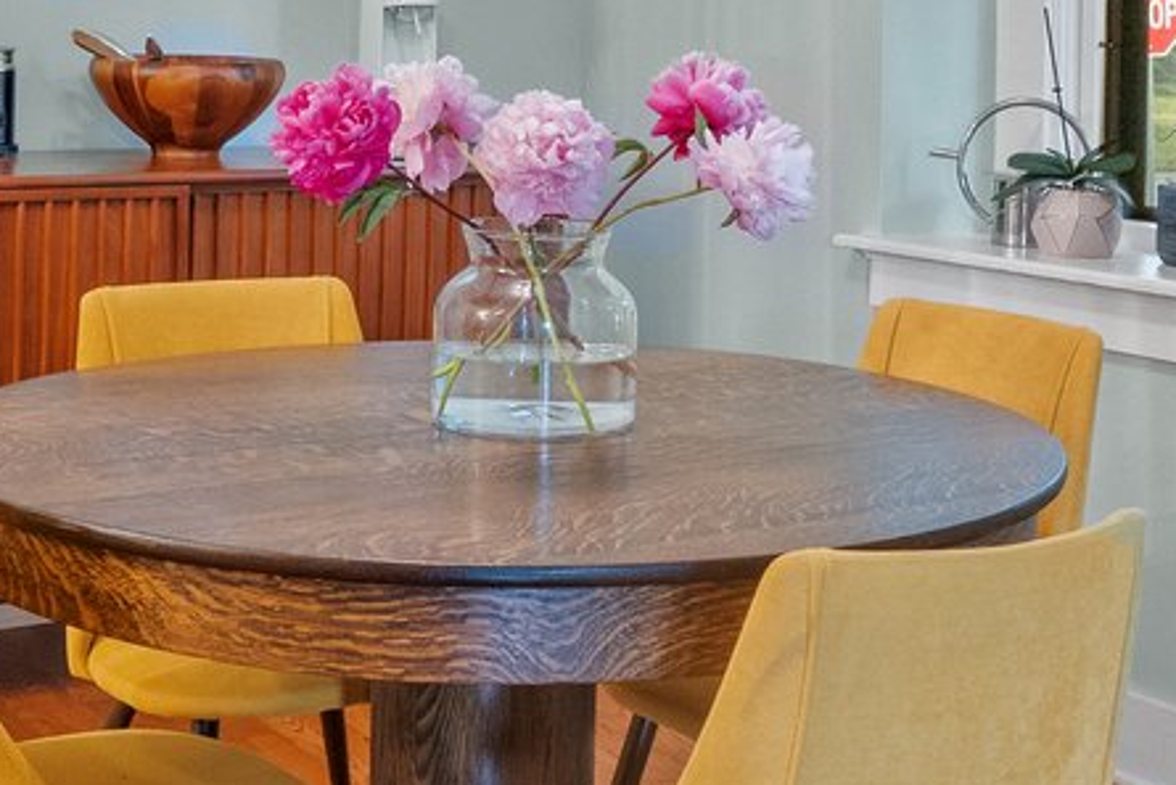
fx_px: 2255
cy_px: 67
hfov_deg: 29.2
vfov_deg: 19.4
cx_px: 637
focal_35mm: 69
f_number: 4
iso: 800
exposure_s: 1/3
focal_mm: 10
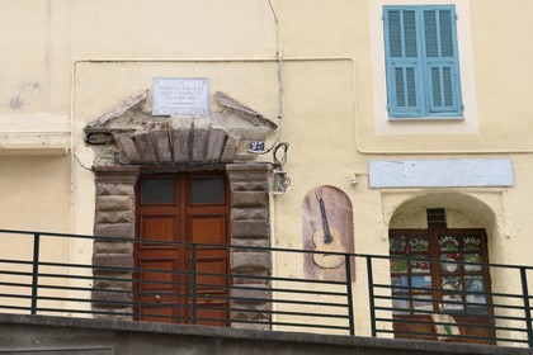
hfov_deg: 33.4
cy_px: 178
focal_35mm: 60
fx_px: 888
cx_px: 266
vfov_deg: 22.6
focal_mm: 60
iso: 320
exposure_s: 1/320
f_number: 5
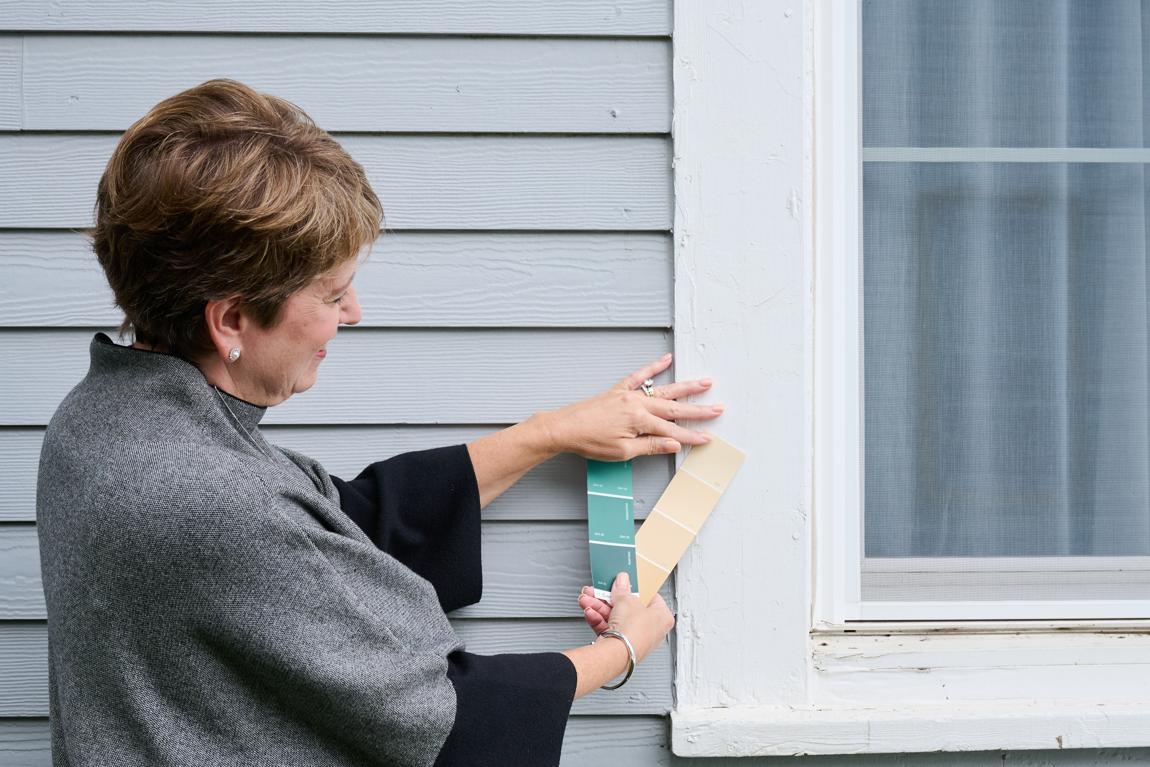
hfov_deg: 32.9
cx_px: 616
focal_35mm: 61
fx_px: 1949
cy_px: 433
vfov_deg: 22.2
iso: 220
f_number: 8
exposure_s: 1/160
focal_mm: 49
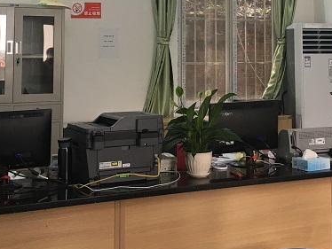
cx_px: 171
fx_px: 595
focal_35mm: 62
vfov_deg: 23.0
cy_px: 18
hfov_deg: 31.2
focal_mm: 4.15
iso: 32
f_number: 2.2
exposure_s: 1/17
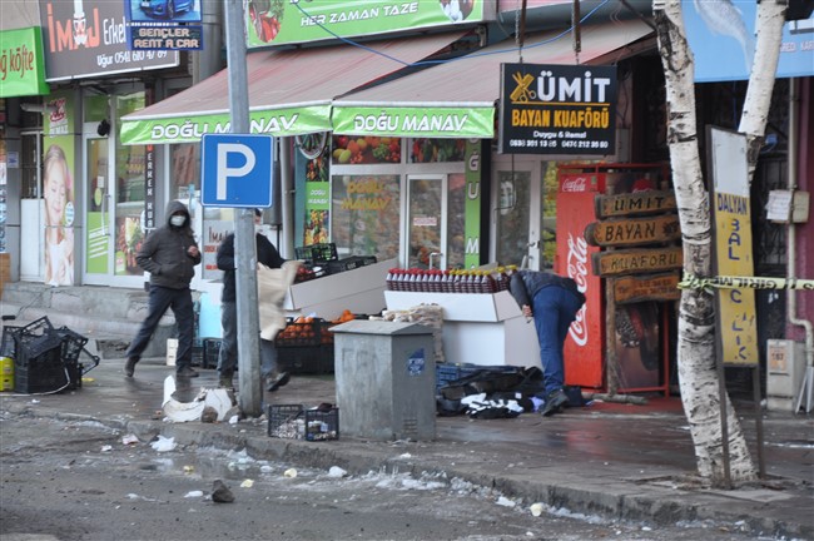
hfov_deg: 17.1
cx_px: 407
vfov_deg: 11.4
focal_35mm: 120
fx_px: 2711
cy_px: 270
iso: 200
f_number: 5.3
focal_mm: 80
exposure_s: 1/15
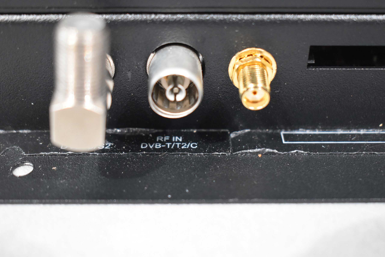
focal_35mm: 52
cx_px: 192
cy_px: 128
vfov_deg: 25.8
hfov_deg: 37.8
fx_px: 561
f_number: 4.5
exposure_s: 1/125
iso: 2800
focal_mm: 35
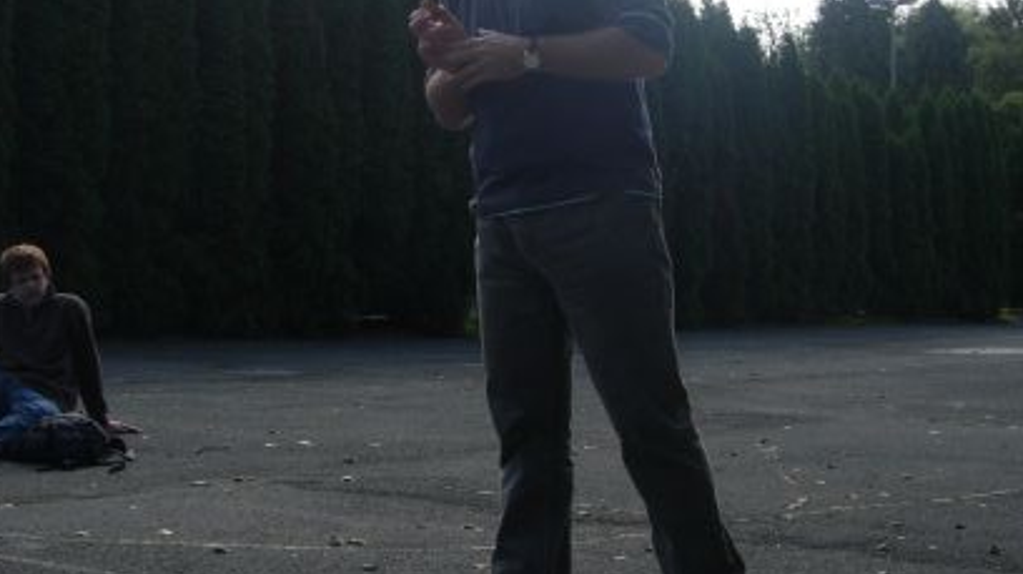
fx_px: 1762
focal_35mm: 65
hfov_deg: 32.3
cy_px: 228
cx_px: 584
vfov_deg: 18.5
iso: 64
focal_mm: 7.8
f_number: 4.8
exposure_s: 1/470
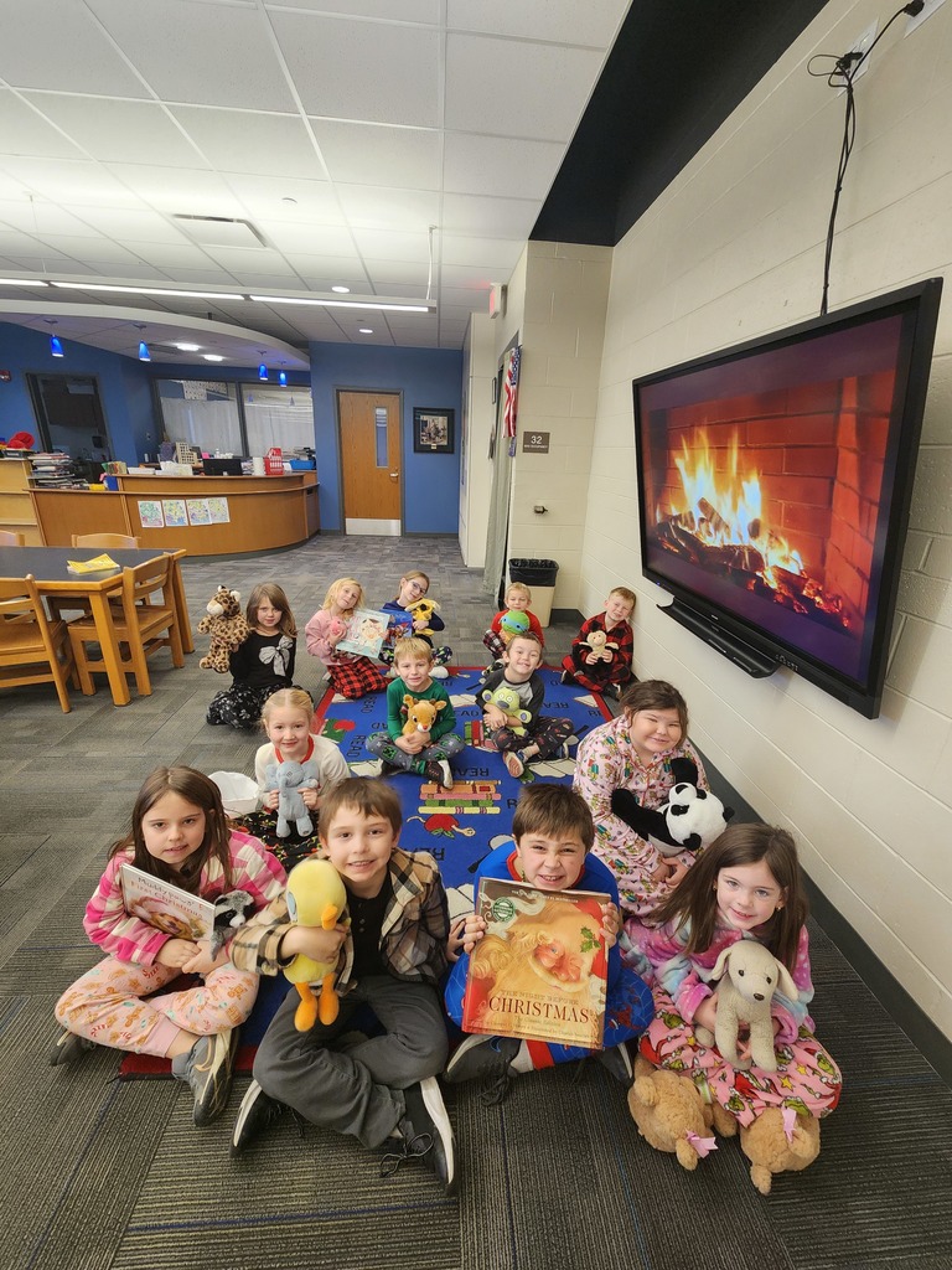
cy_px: 635
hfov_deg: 89.9
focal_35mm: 13
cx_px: 476
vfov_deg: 106.2
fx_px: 477
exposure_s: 1/46
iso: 320
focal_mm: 2.2
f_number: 2.2
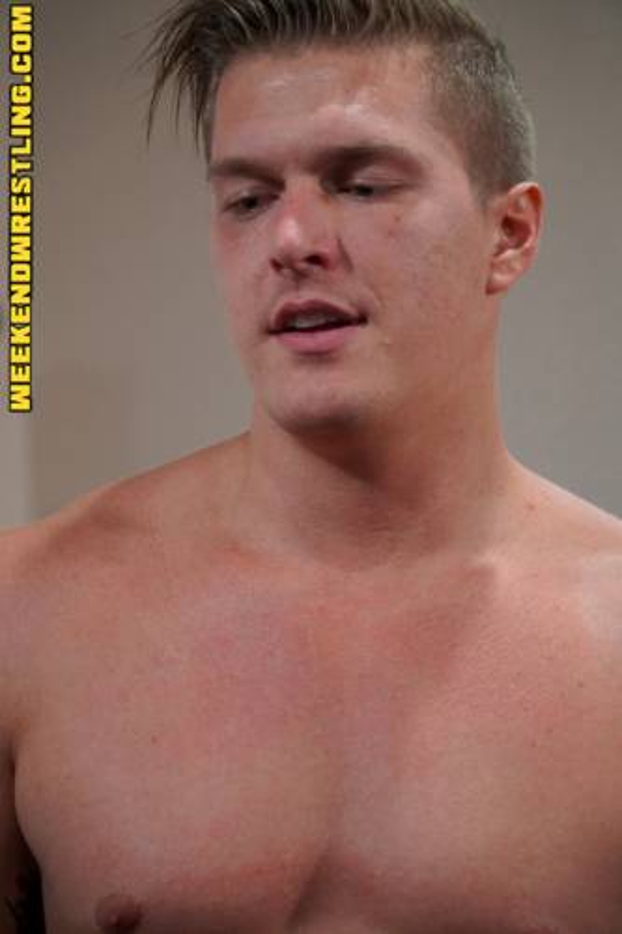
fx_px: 4084
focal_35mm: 158
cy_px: 467
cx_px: 311
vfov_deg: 13.0
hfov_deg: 8.7
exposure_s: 1/200
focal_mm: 105
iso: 2500
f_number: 4
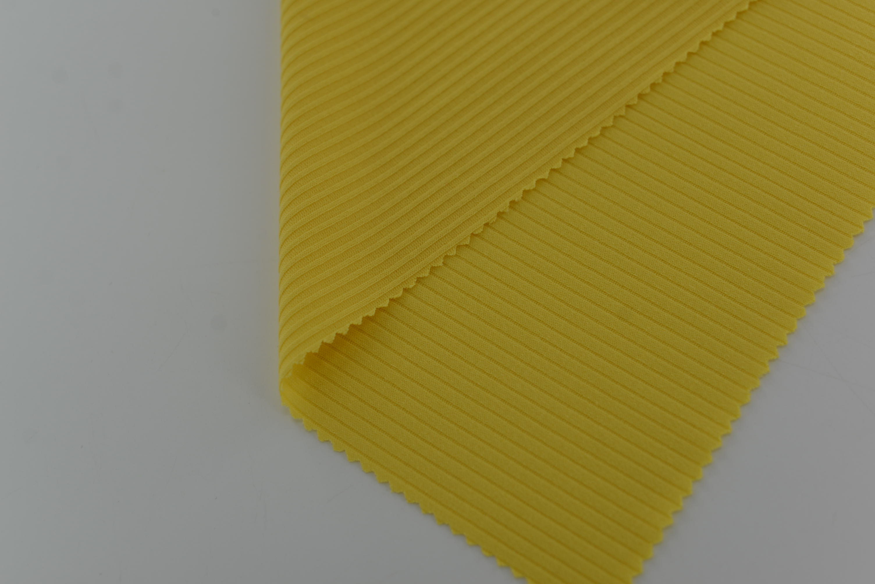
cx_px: 438
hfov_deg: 39.6
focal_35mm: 50
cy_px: 292
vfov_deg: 27.0
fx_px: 1216
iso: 100
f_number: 3.5
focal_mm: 50
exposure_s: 1/400
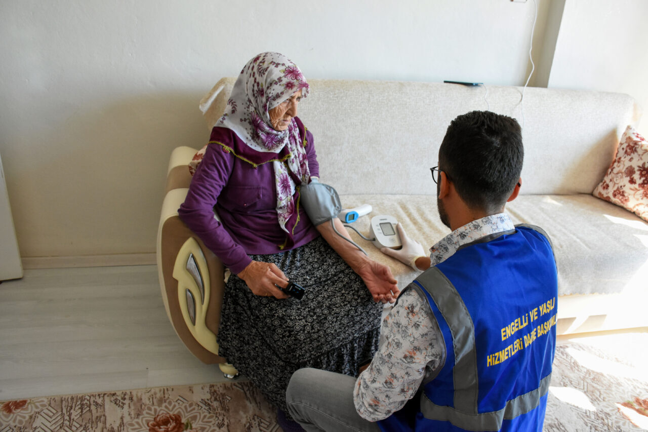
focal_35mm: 27
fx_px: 486
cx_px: 324
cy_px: 216
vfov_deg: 47.9
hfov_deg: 67.4
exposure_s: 1/320
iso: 1600
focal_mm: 18
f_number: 5.6
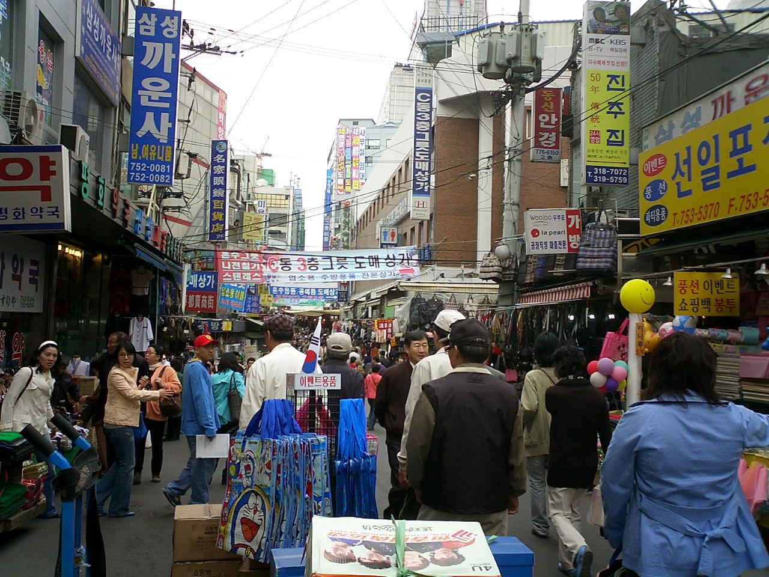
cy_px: 288
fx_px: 822
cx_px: 384
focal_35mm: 37
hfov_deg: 50.1
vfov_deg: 38.7
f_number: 3.5
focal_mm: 5.6
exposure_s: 1/200
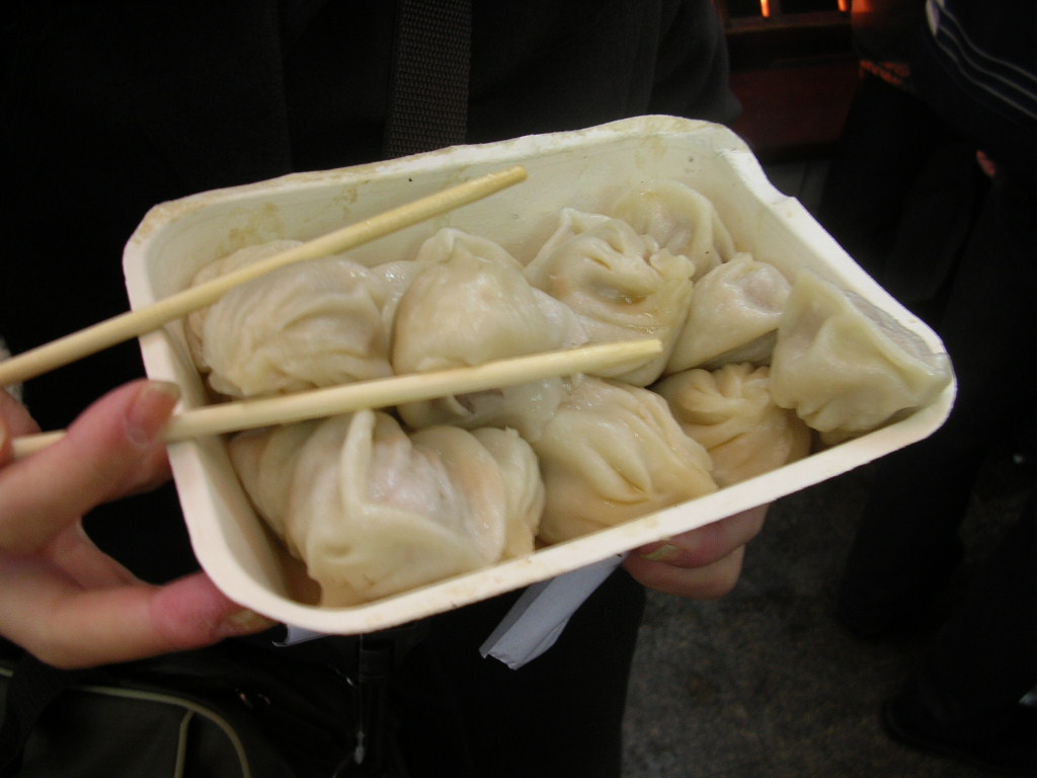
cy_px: 389
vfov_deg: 40.7
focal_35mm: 35
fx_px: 1049
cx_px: 518
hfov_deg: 52.6
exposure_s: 1/6.3
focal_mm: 5.8
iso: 50
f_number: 2.8
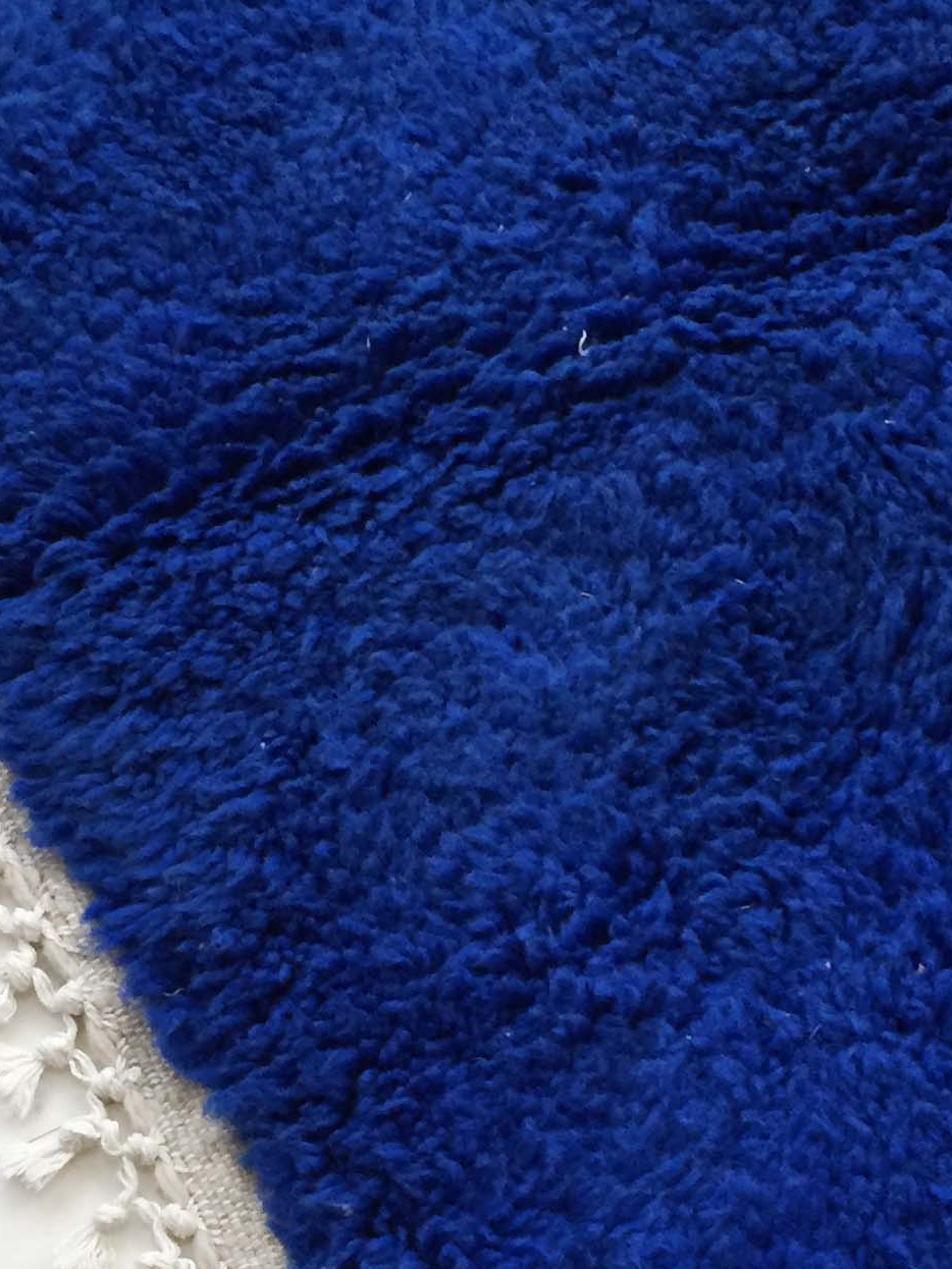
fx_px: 2786
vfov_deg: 25.5
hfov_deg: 19.3
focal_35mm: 76
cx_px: 680
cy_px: 873
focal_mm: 4.15
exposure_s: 1/33
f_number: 2.2
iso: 200
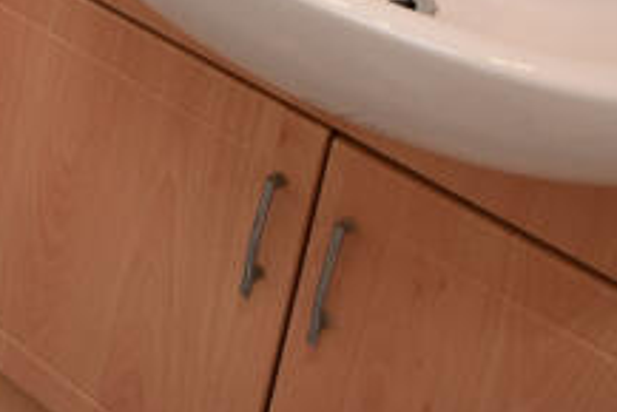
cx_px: -498
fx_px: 1458
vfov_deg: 13.3
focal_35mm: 85
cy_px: -473
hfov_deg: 18.6
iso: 320
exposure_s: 1/60
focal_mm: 12
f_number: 10
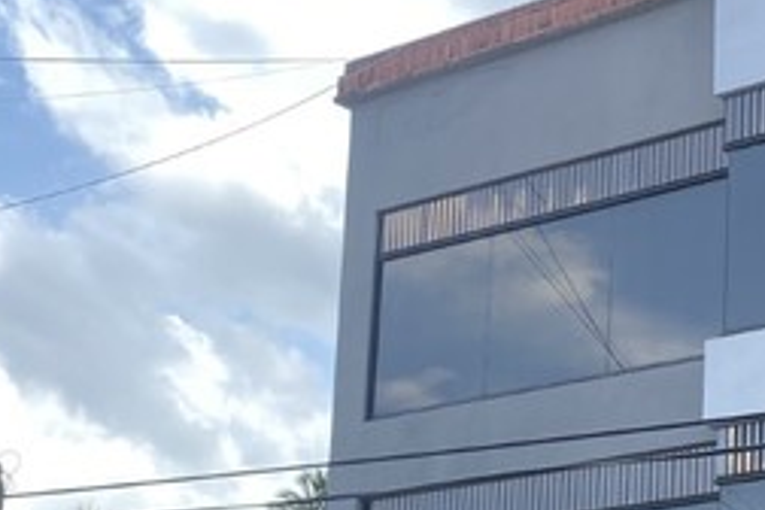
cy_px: 571
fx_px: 1827
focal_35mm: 86
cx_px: 835
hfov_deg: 22.4
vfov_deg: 15.4
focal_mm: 4.25
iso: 32
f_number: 1.8
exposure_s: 1/757
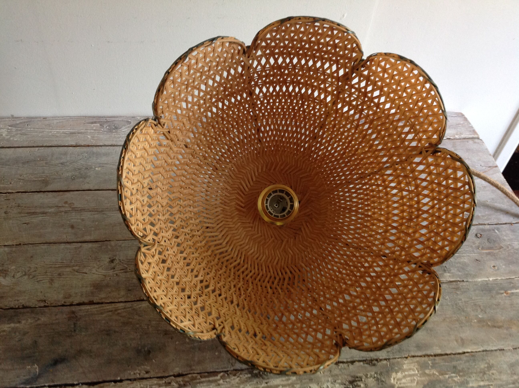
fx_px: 524
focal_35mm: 35
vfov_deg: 40.6
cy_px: 194
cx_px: 260
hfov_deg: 52.7
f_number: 2.4
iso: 160
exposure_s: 1/15
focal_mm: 4.28
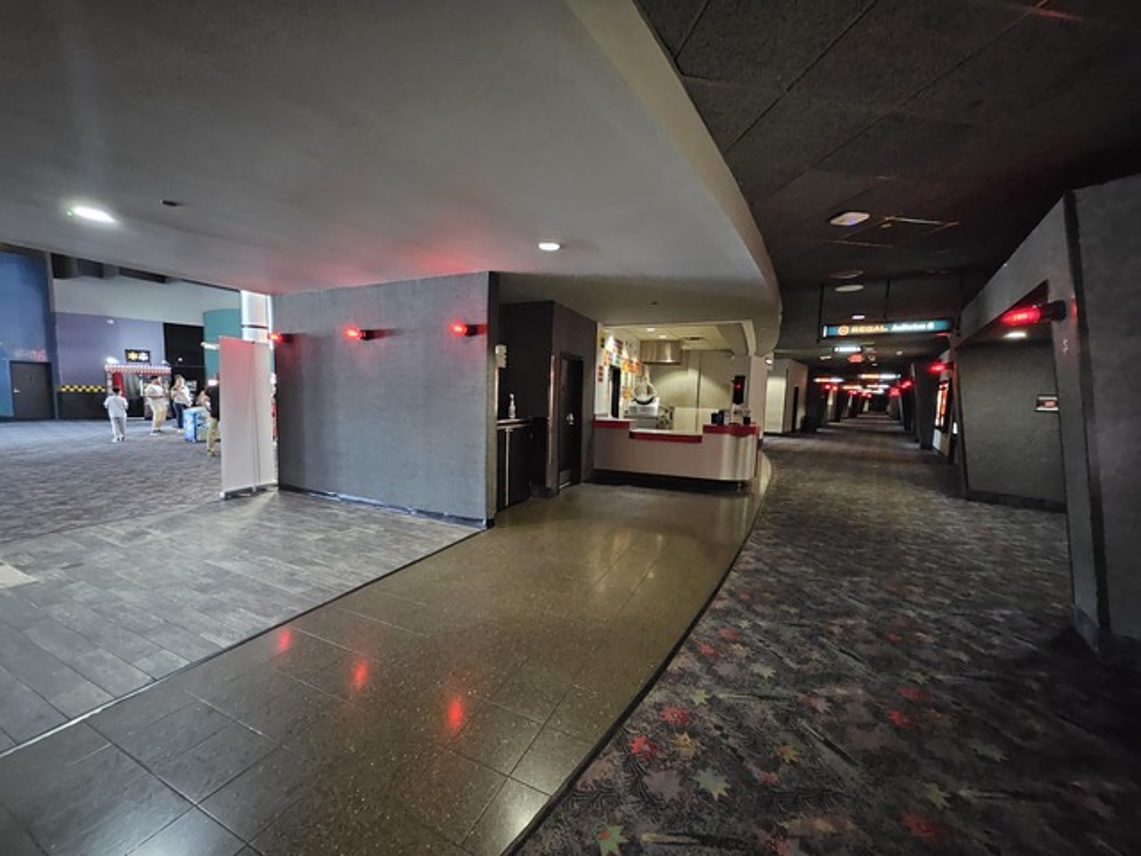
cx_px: 570
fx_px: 429
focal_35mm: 13
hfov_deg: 106.2
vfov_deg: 89.9
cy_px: 428
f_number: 2.2
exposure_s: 1/24
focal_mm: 1.74
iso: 1250
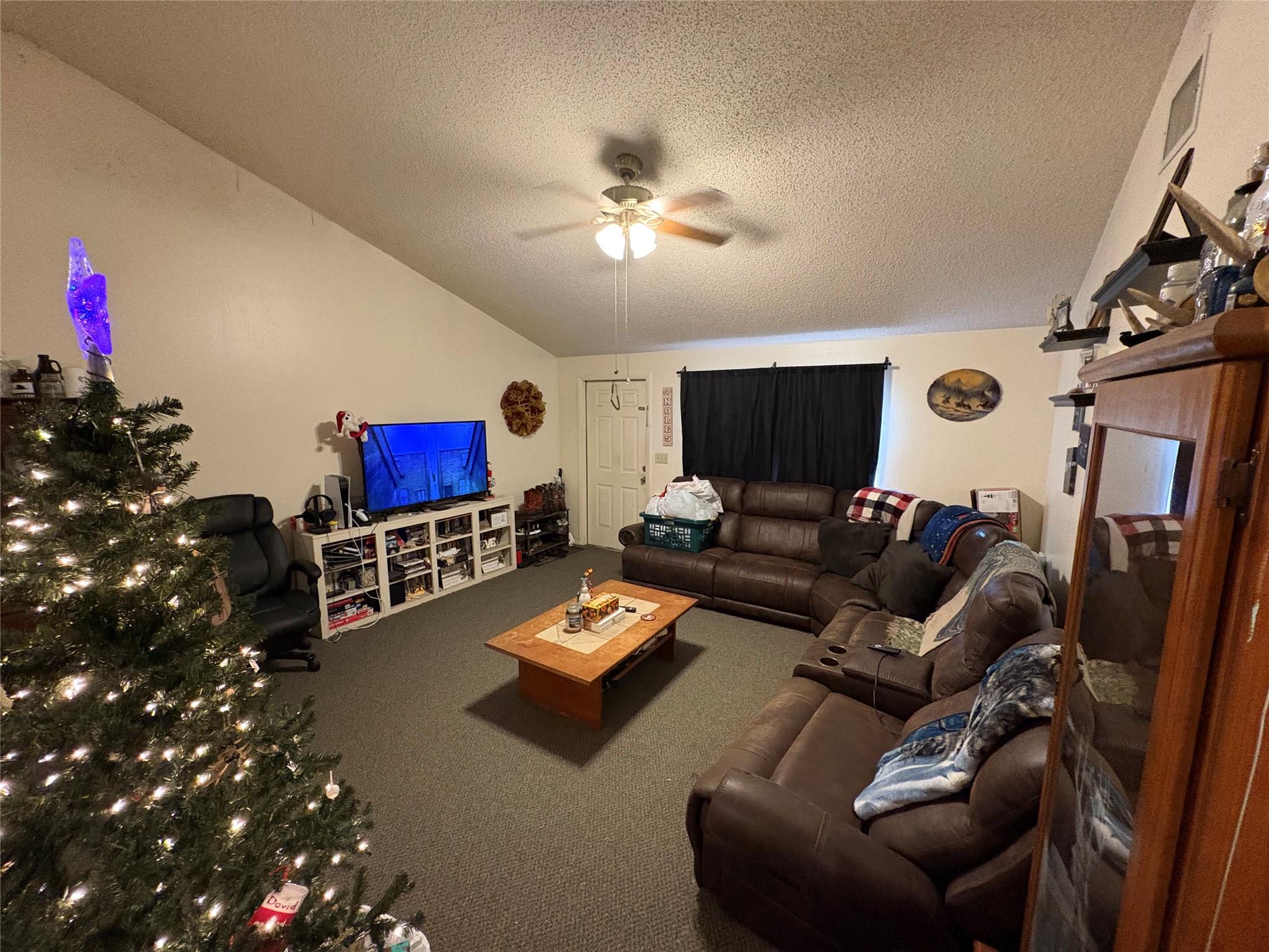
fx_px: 513
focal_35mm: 14
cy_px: 476
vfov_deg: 85.7
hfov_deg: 102.1
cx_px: 634
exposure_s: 1/60
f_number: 2.2
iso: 800
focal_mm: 2.22
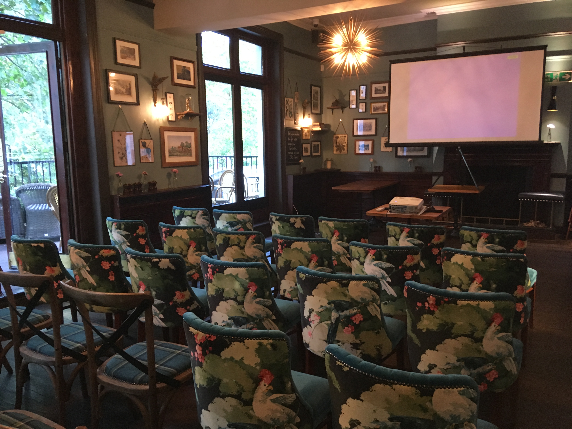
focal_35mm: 29
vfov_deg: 48.2
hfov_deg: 61.7
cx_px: 286
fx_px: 479
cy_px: 214
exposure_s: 1/20
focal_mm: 4.15
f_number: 2.2
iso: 200
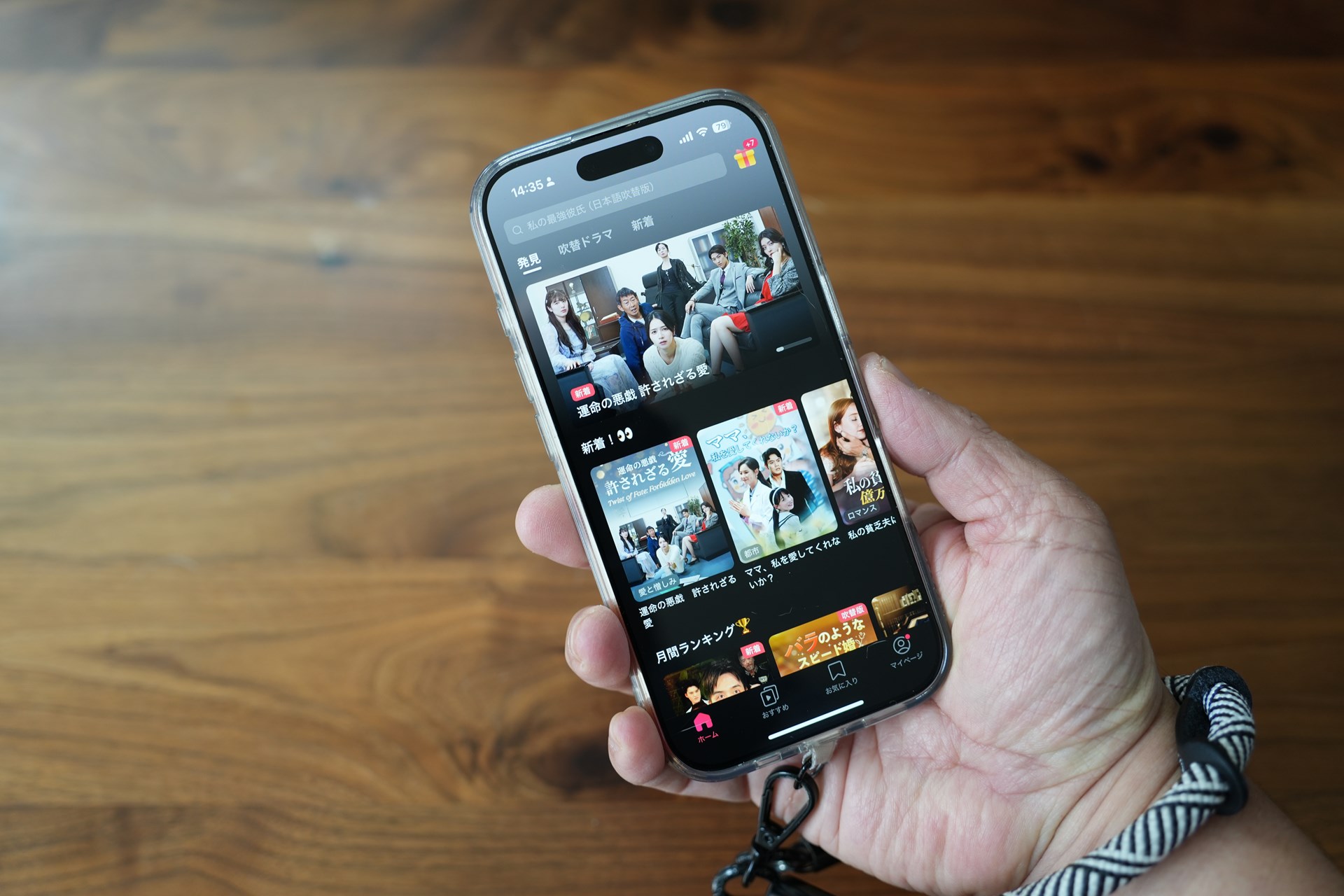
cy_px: 448
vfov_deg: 43.6
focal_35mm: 30
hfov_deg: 61.9
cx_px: 672
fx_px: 1120
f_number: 3.5
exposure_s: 1/50
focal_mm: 30
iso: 400
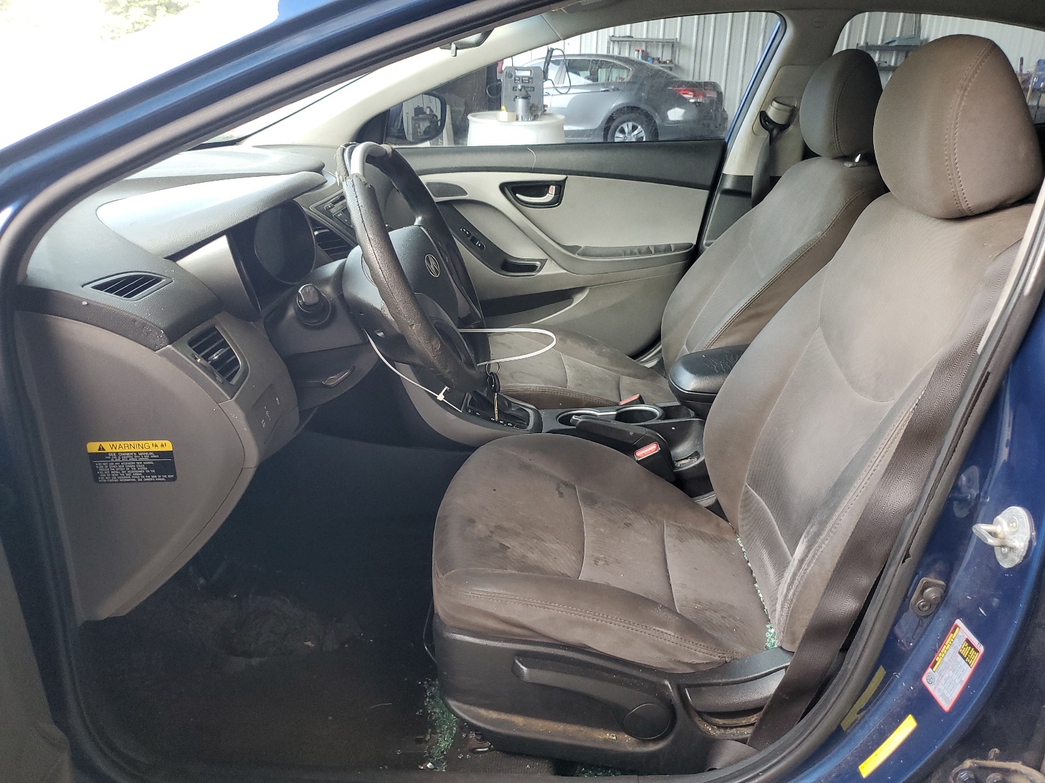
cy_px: 392
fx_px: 785
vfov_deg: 53.1
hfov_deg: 67.3
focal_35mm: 26
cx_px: 522
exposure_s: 1/120
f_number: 1.5
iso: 93
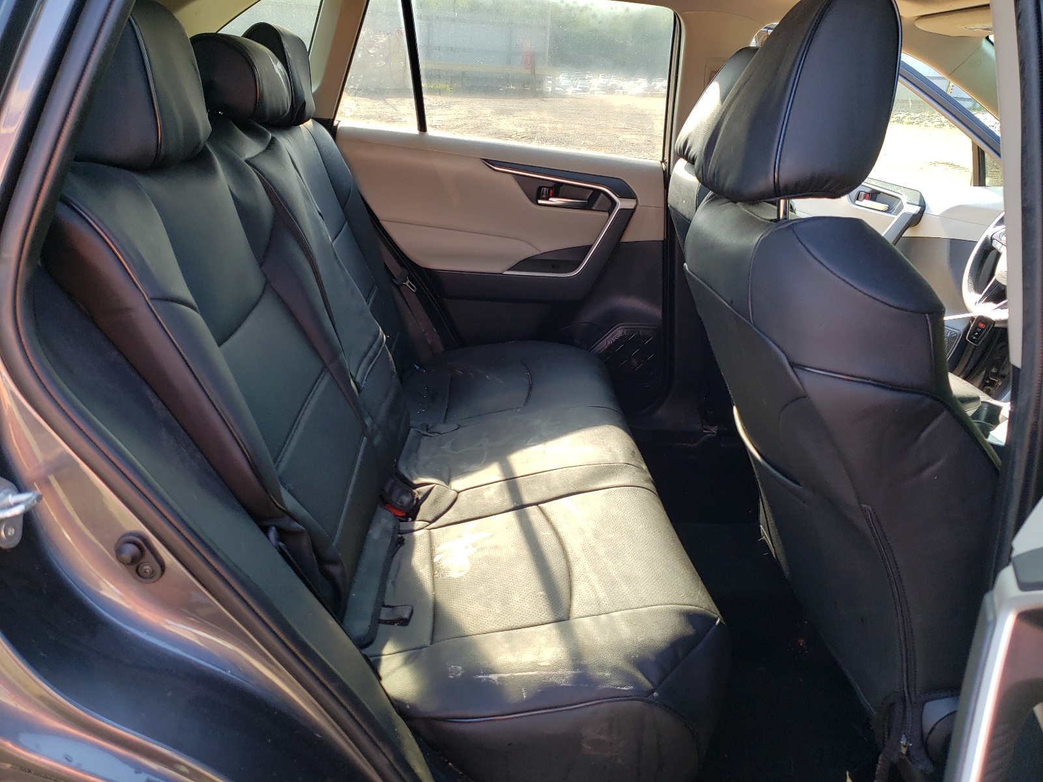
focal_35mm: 26
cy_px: 391
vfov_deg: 53.1
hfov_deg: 67.3
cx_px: 522
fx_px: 783
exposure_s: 1/169
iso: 50
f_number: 1.5
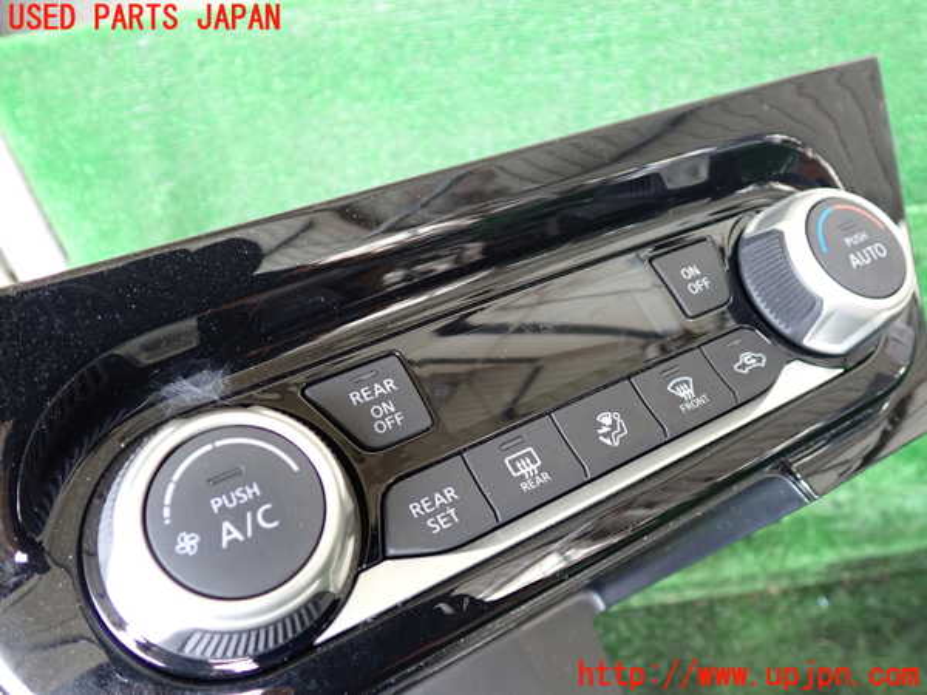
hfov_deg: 60.0
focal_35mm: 30
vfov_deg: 46.8
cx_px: 464
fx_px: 803
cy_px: 348
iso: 250
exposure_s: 1/30
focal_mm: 5.4
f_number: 2.3
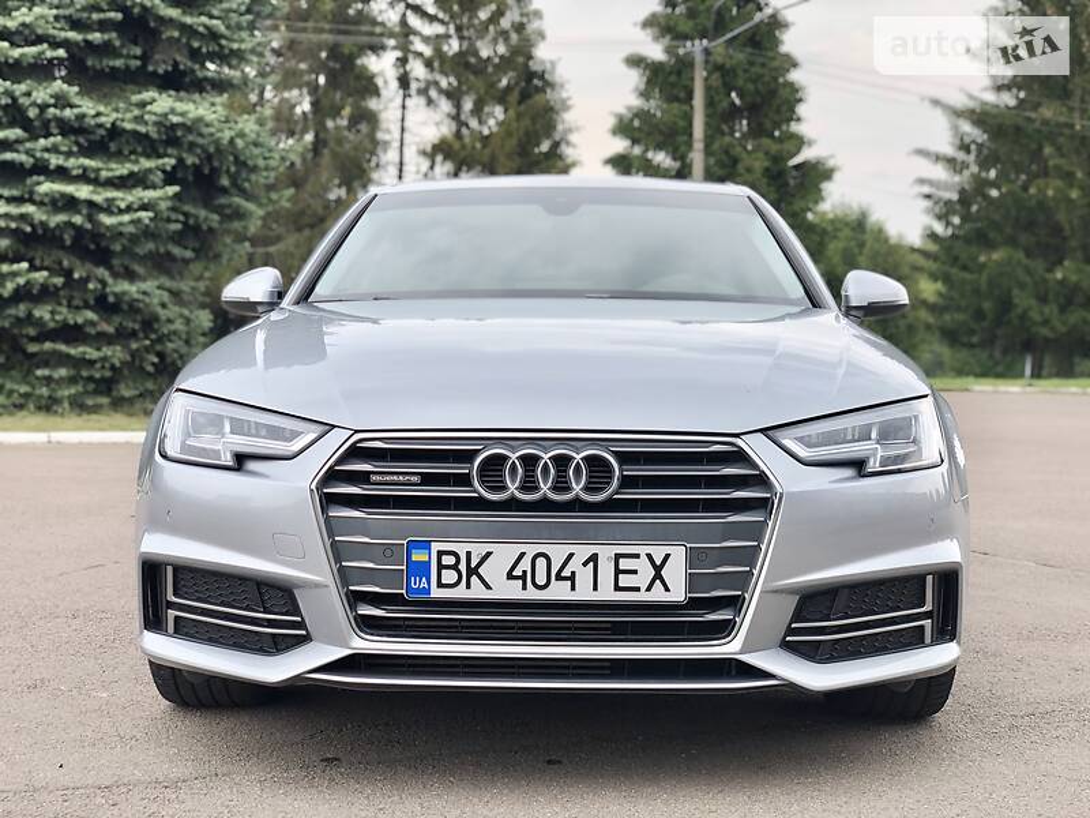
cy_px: 409
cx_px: 545
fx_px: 1637
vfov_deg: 28.0
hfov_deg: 36.8
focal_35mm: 52
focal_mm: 6
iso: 16
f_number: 2.4
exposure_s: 1/232
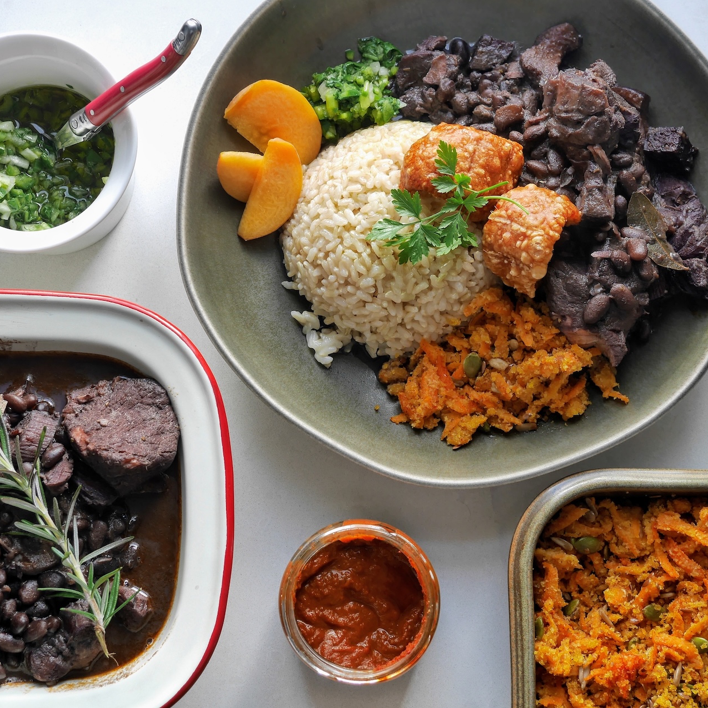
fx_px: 1365
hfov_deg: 29.1
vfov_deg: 29.1
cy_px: 354
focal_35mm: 59
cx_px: 352
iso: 125
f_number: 5.6
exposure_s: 1/20
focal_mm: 25
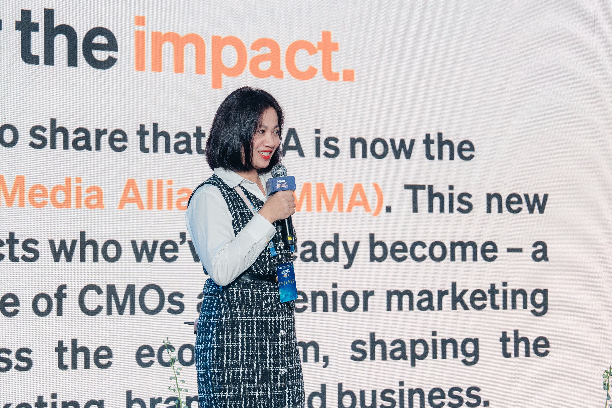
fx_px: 1819
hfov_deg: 19.1
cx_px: 304
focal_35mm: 107
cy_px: 203
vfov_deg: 12.8
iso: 800
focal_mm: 70
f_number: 5.6
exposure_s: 1/250
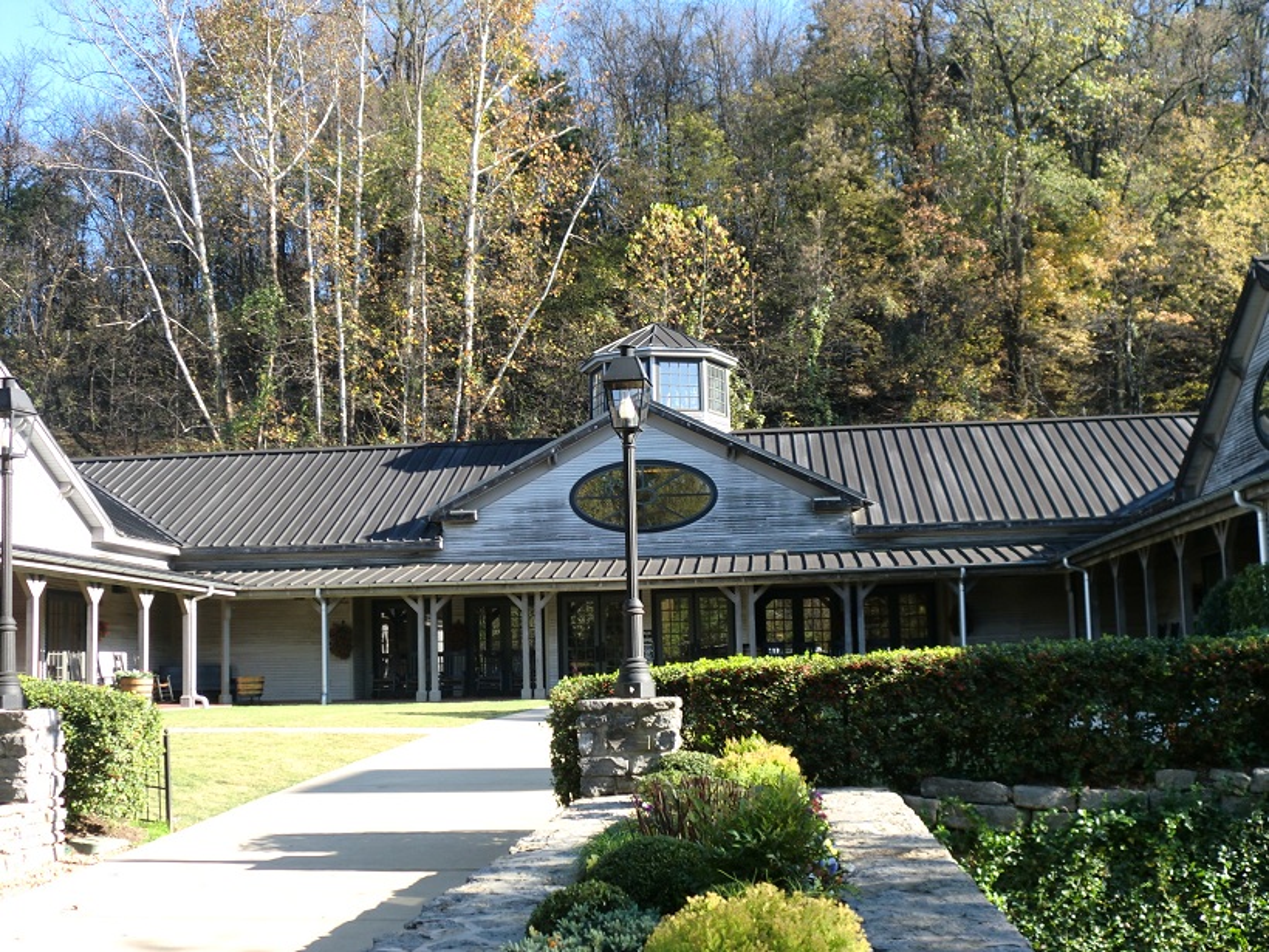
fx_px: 1540
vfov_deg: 34.3
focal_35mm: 42
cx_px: 634
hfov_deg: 44.8
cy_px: 476
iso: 64
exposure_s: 1/160
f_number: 3.4
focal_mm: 7.7
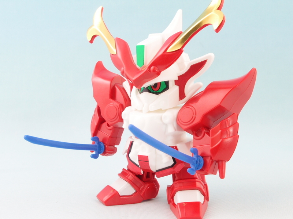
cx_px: 146
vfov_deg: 31.5
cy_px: 110
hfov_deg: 41.2
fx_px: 389
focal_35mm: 46
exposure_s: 1.3
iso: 100
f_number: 8
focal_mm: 9.87
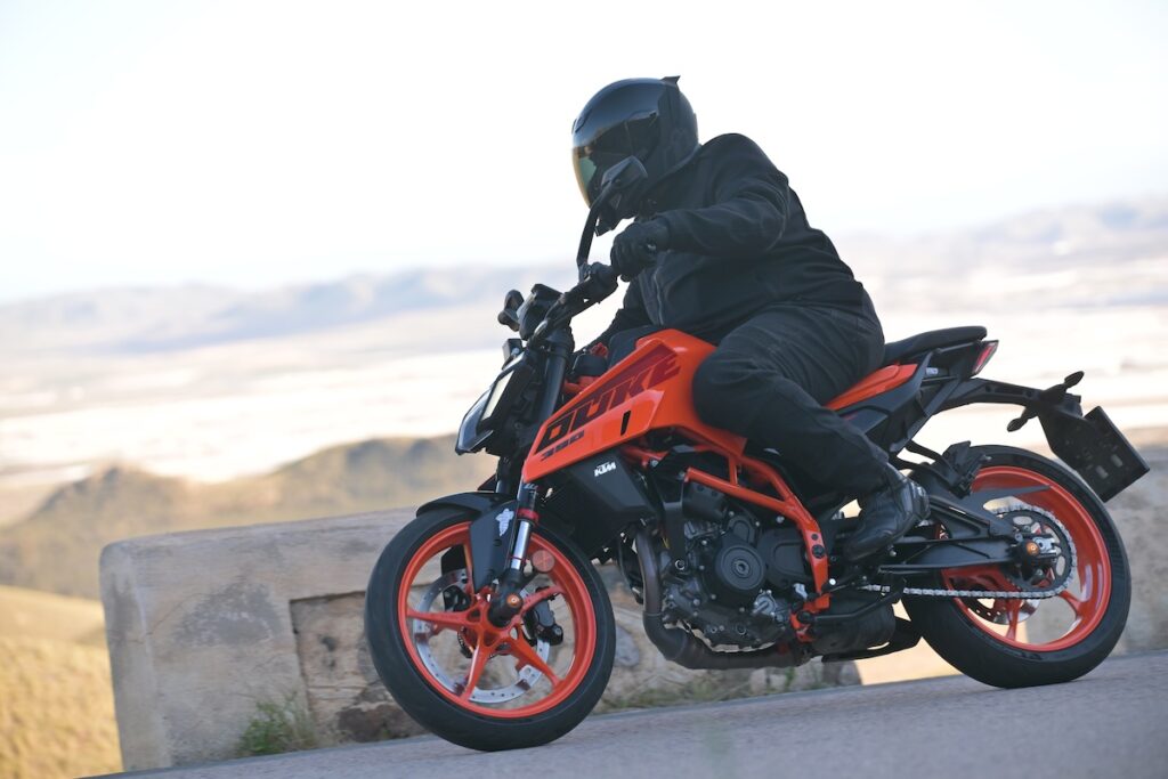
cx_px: 584
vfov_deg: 11.8
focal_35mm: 116
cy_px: 390
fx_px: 3764
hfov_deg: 17.6
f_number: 3.5
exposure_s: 1/1000
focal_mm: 116
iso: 400
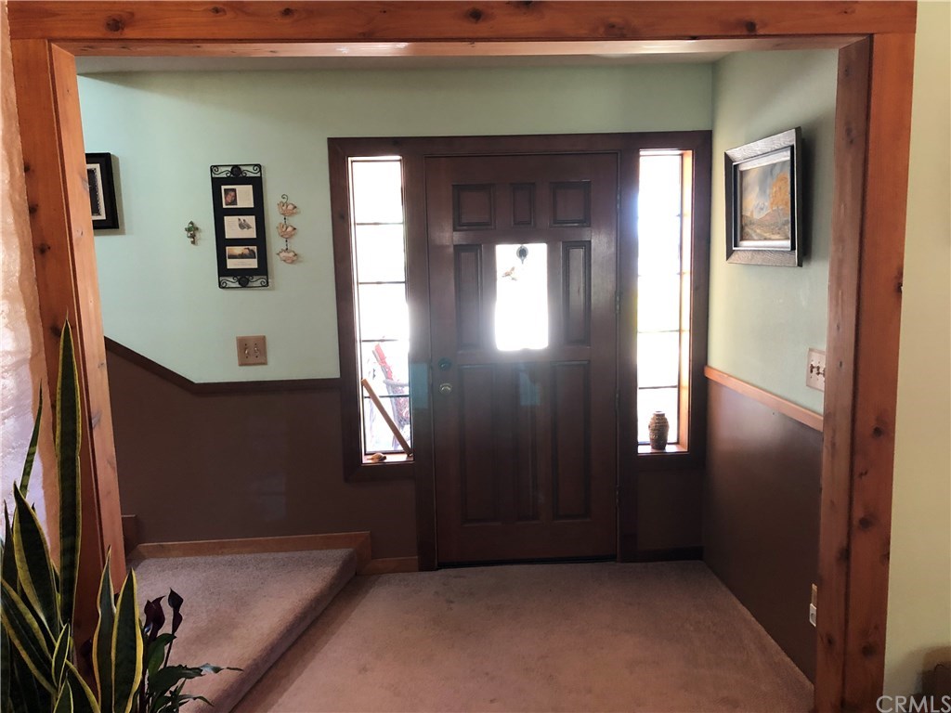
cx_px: 476
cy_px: 356
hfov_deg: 63.4
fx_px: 769
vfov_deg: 49.7
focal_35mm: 28
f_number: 1.8
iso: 64
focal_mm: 3.99
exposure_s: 1/15
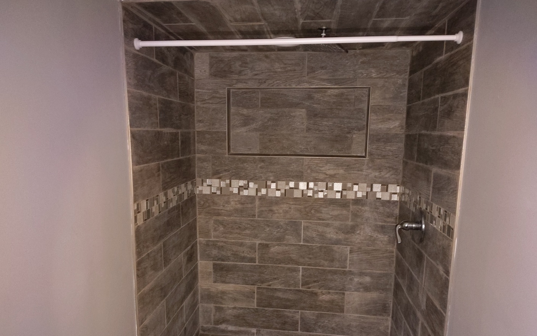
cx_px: 268
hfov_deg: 70.4
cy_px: 202
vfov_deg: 47.3
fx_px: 380
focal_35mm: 26
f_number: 1.8
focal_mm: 5.56
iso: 2069
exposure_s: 1/30
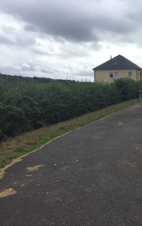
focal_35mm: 42
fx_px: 260
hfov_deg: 28.4
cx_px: 147
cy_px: 115
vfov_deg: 47.2
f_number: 2.2
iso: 32
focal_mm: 4.15
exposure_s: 1/1364
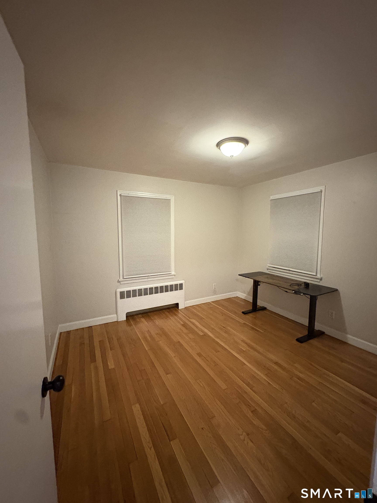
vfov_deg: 102.1
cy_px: 252
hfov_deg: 85.7
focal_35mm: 14
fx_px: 203
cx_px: 188
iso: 800
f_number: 2.2
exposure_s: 1/30
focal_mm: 2.22
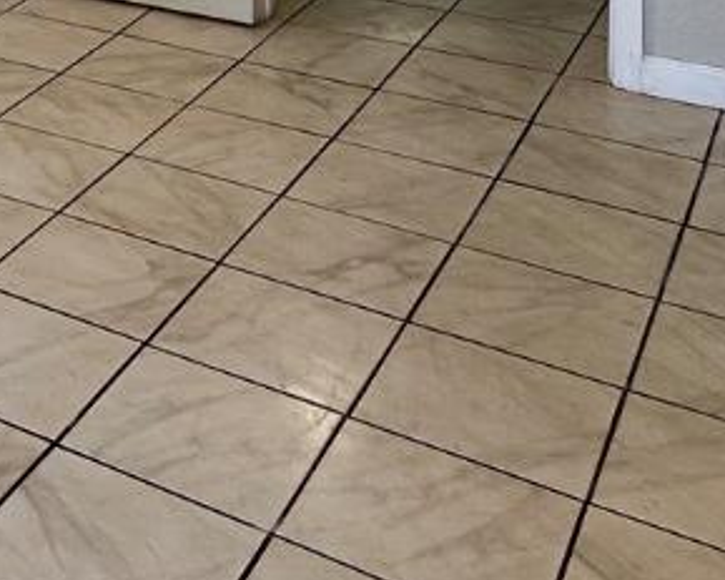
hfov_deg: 23.2
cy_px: -441
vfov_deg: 17.7
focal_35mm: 71
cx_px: -261
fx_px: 1523
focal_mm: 2.22
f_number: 2.2
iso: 64
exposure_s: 1/120
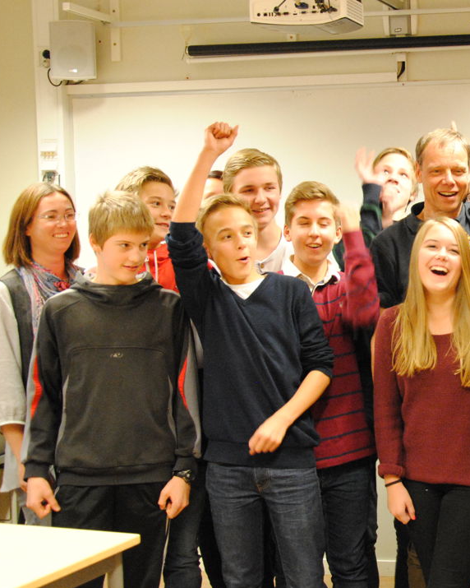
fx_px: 1269
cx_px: 517
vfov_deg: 26.0
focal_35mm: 73
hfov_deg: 20.0
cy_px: 250
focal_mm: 25
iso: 1100
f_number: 4
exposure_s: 1/30
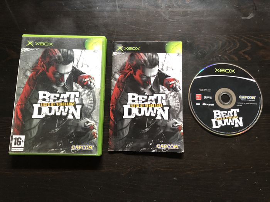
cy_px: 101
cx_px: 135
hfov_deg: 63.4
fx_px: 218
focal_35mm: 28
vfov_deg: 49.7
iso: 80
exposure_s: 1/6
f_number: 1.8
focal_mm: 4
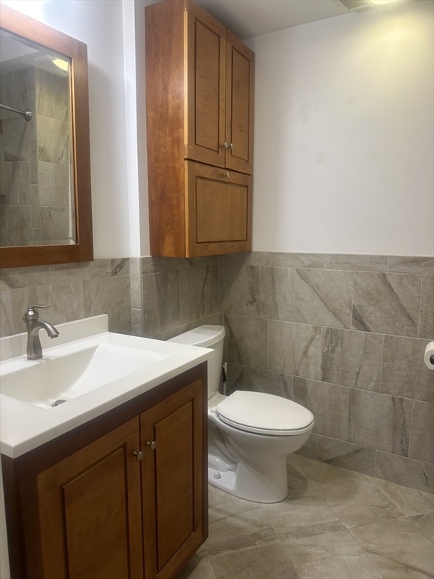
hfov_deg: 56.8
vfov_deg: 71.6
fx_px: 401
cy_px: 290
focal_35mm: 24
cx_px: 217
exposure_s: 1/120
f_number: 1.78
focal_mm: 6.86
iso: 125
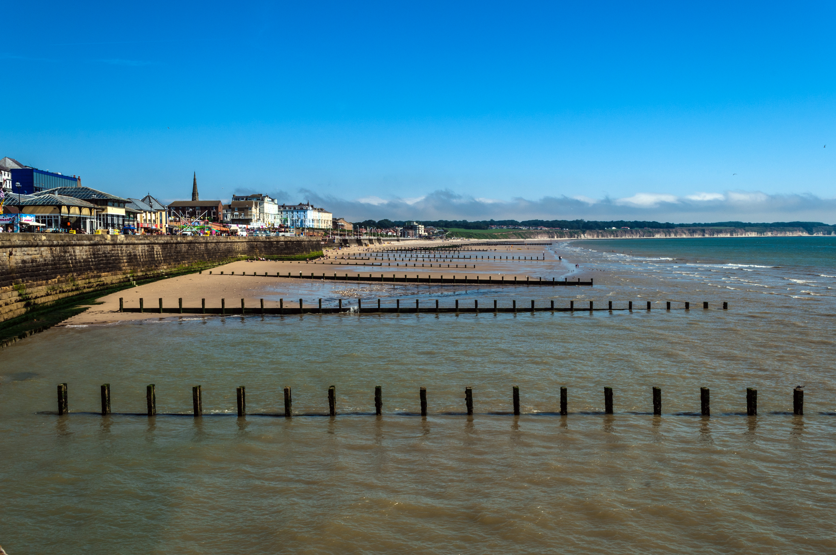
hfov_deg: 49.6
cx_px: 418
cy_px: 278
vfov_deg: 34.1
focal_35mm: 39
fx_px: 905
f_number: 13
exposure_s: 1/160
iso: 100
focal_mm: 26
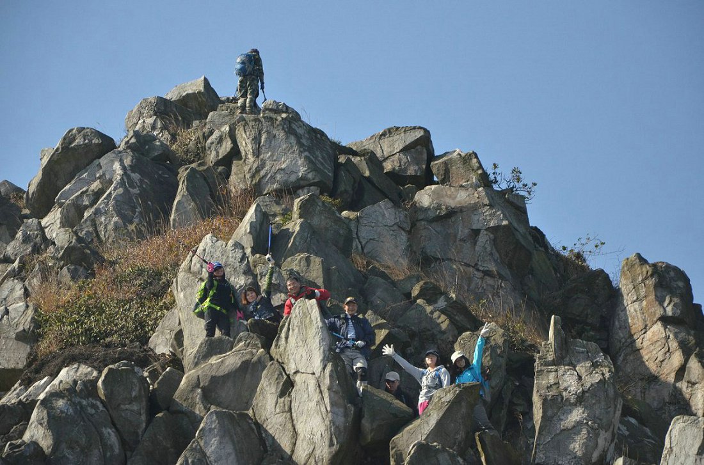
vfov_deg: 8.7
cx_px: 352
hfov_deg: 13.1
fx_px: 3072
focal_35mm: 158
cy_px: 232
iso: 1250
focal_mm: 105
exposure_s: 1/4000
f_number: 6.3
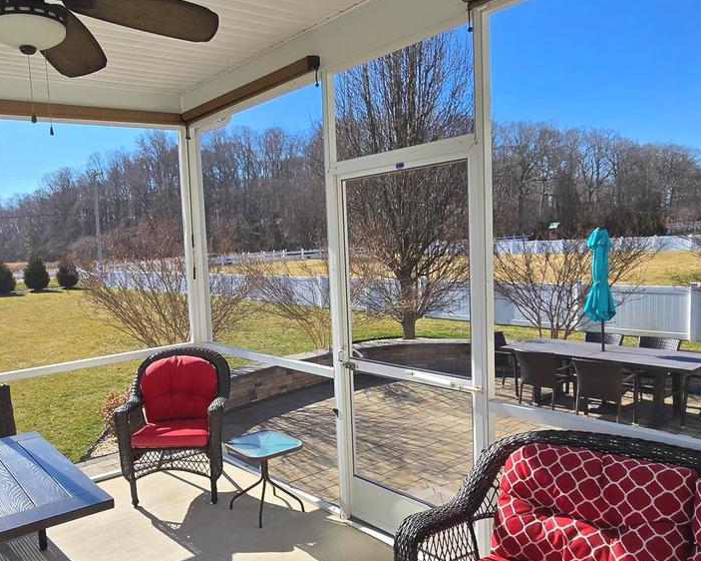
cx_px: 241
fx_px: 539
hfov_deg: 64.6
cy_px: 300
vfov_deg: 54.9
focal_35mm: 26
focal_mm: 2.2
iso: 50
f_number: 2.2
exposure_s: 1/1686
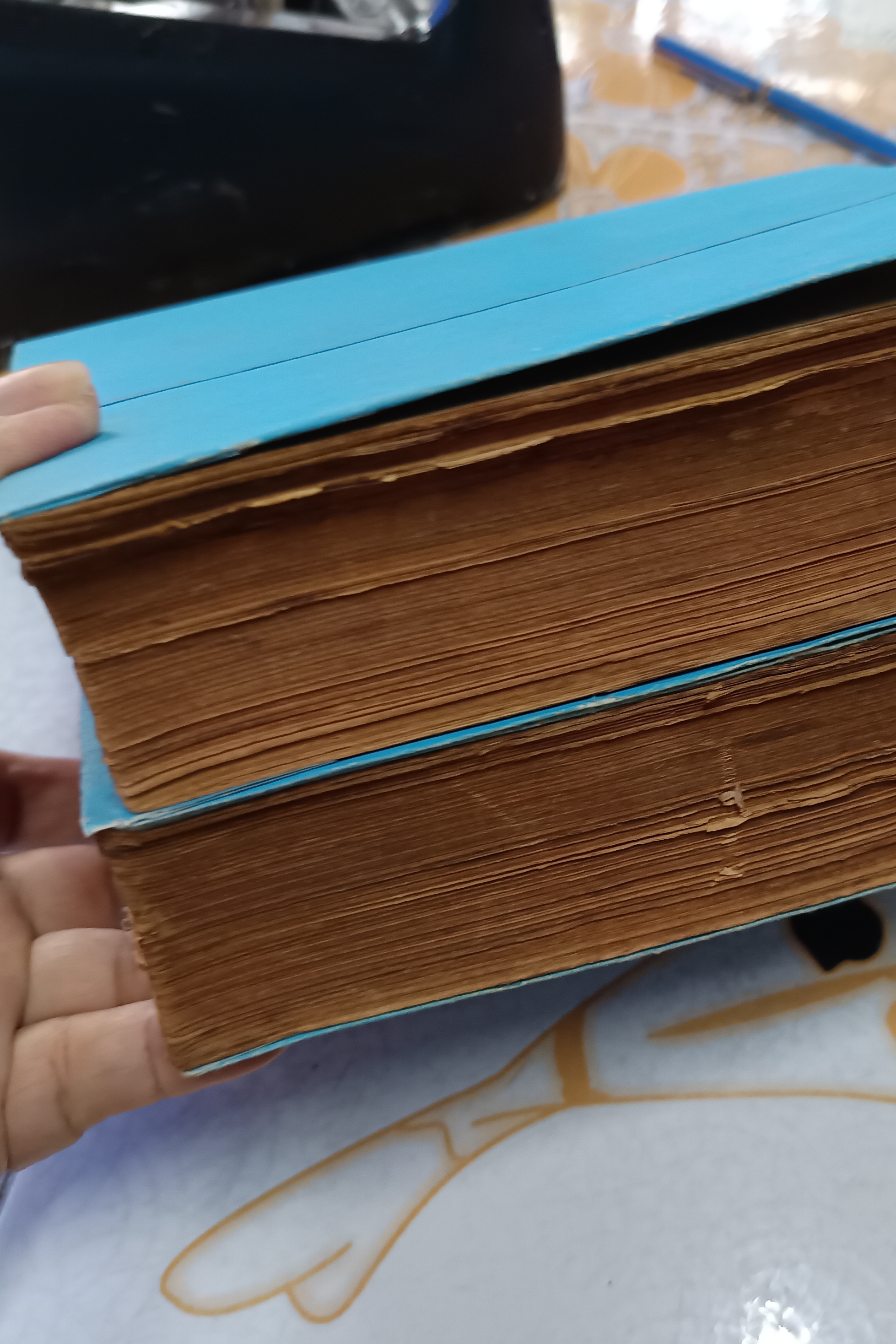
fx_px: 1269
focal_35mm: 34
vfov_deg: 55.8
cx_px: 642
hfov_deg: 38.2
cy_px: 667
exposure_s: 1/33.3
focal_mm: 5.31
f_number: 1.7
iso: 967
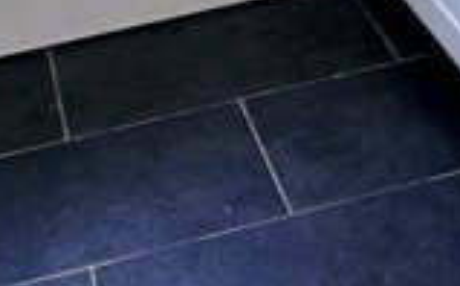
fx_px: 1115
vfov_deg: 11.3
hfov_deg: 23.3
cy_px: -474
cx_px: 200
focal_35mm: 89
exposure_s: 1/120
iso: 80
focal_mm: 2.2
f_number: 2.2
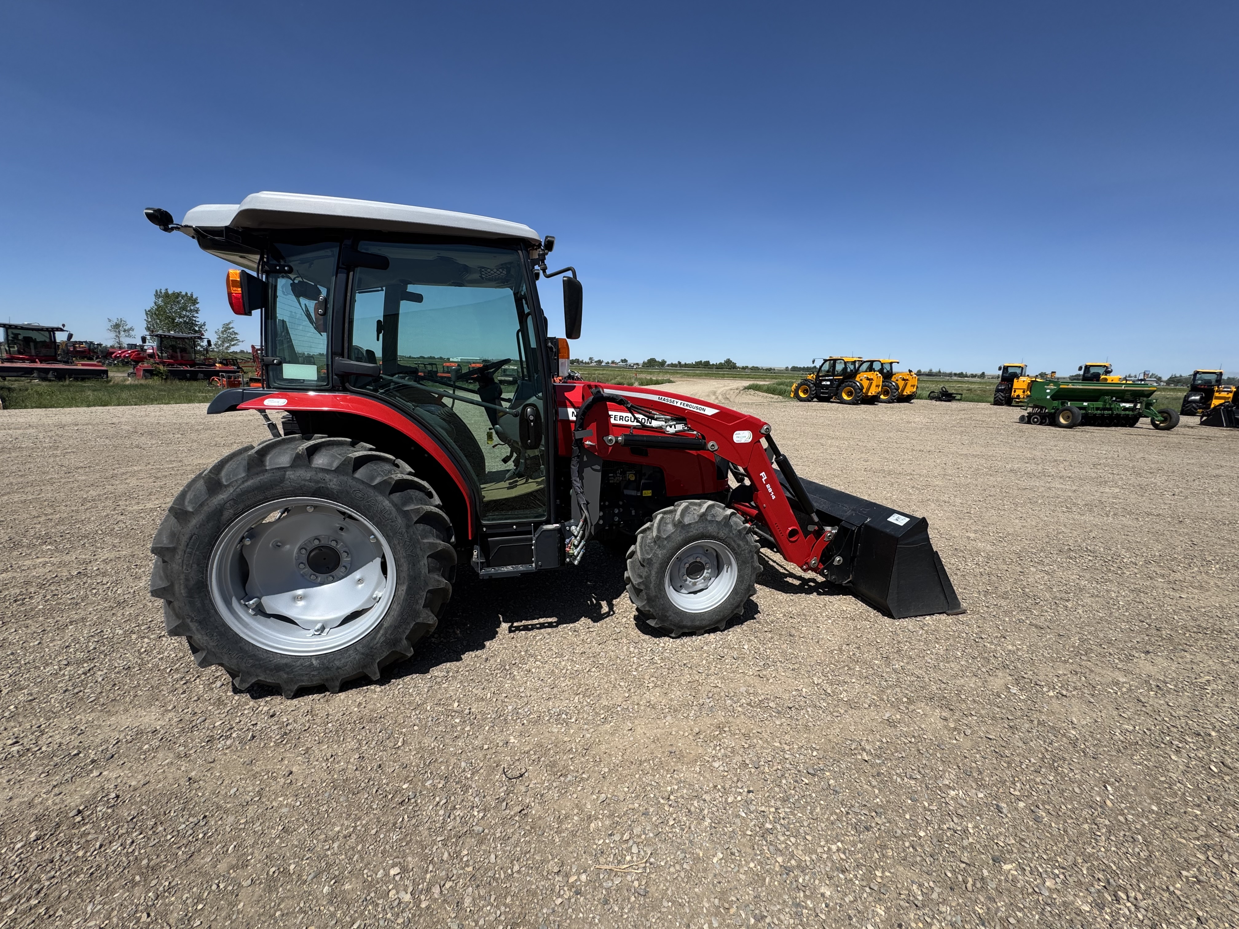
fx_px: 501
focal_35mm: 14
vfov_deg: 85.7
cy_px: 464
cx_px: 620
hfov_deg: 102.1
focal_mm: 2.22
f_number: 2.2
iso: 40
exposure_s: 1/1748
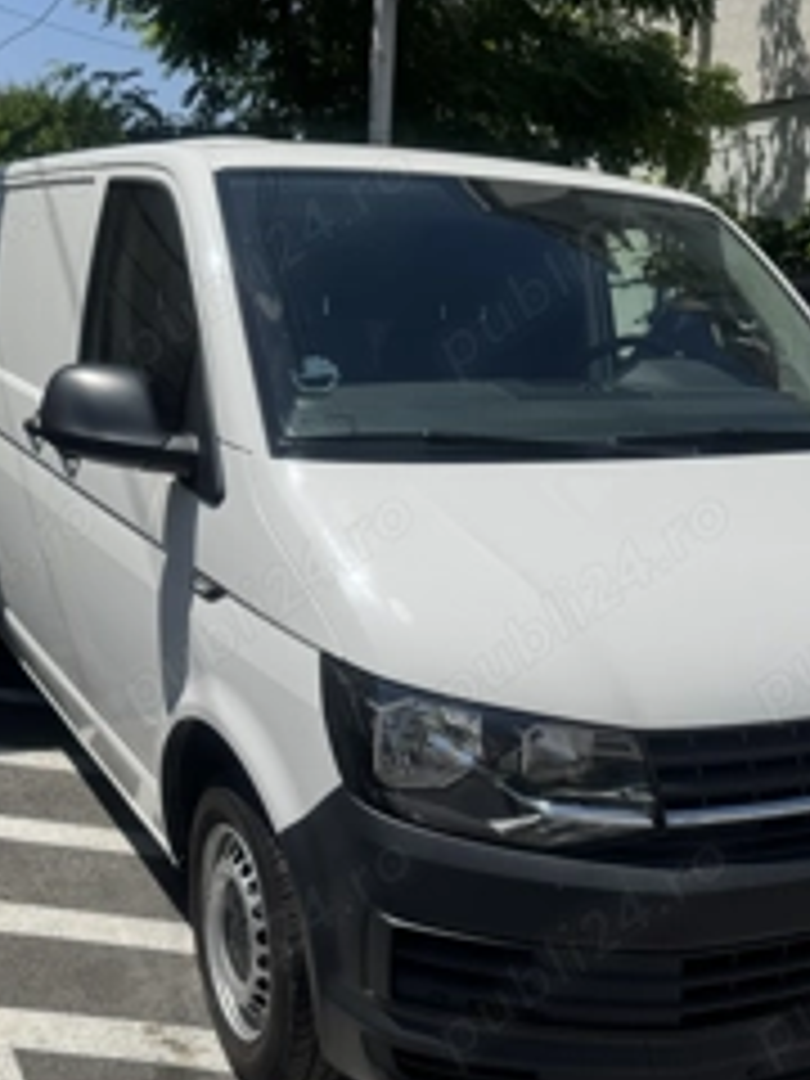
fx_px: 1248
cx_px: 423
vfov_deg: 46.4
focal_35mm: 40
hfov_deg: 36.0
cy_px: 680
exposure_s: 1/7937
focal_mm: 6.76
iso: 80
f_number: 1.78
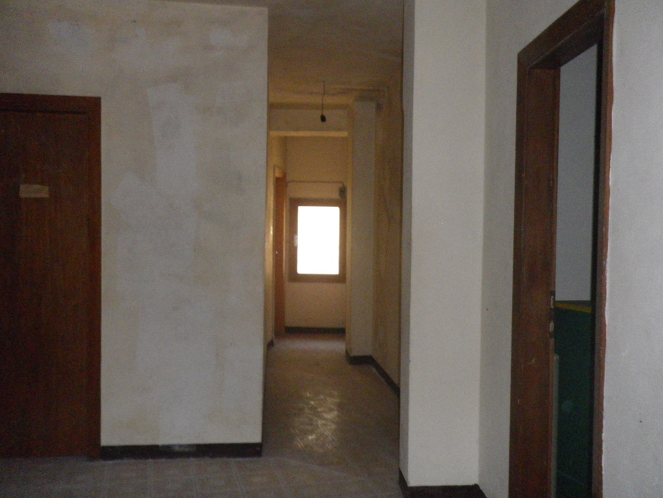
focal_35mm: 35
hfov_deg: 52.6
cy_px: 249
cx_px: 332
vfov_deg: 40.7
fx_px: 670
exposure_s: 1/60
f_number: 3.8
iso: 400
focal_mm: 6.2
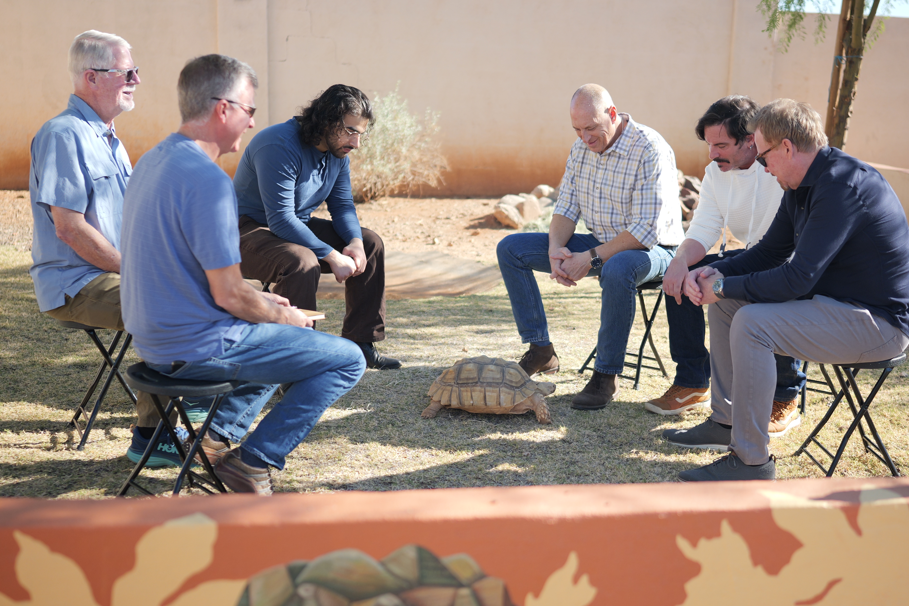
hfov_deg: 39.6
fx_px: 1262
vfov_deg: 26.9
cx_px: 504
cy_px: 386
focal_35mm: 50
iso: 400
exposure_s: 1/640
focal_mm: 35
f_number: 1.4
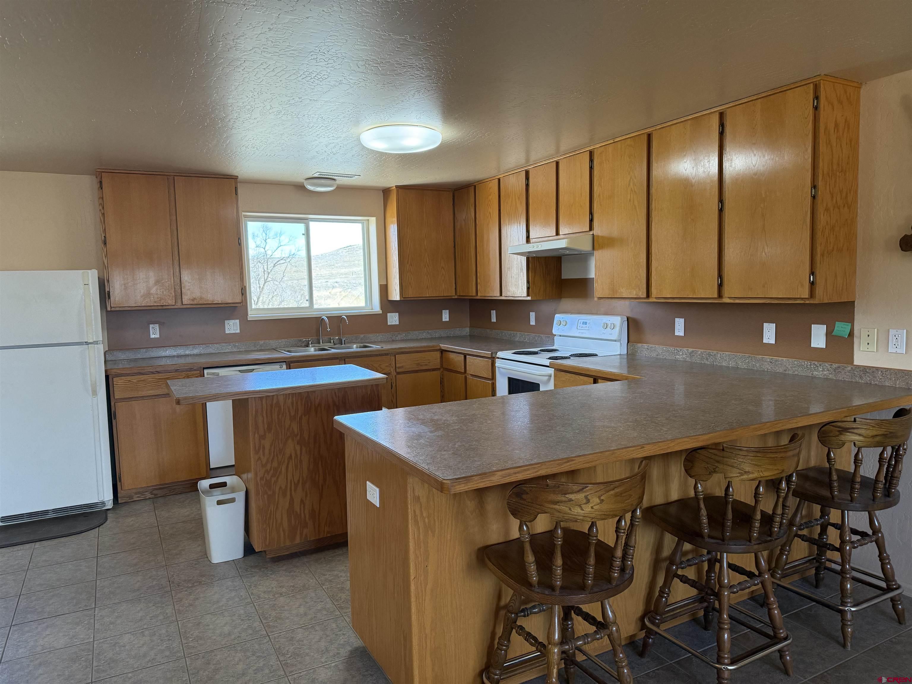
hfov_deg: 71.6
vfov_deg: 56.8
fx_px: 632
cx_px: 456
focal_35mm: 24
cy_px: 342
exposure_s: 1/120
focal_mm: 6.76
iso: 250
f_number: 1.78
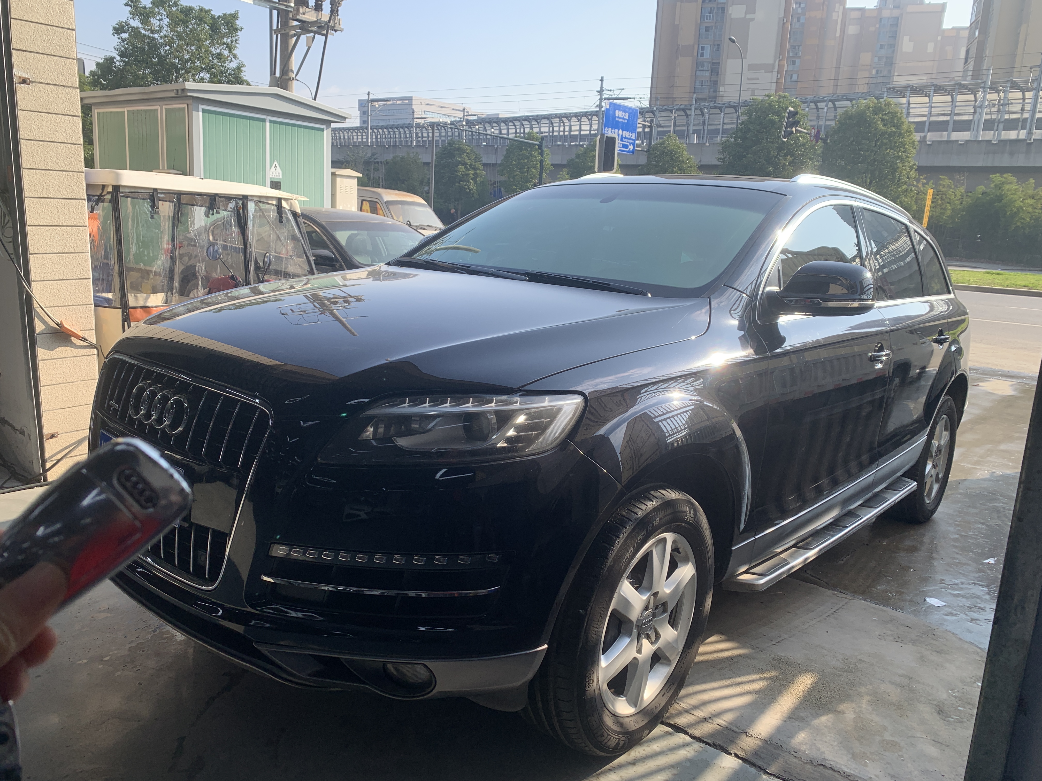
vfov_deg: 53.1
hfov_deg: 67.3
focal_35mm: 26
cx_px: 521
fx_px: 783
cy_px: 390
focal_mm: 4.25
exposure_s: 1/759
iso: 25
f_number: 1.8
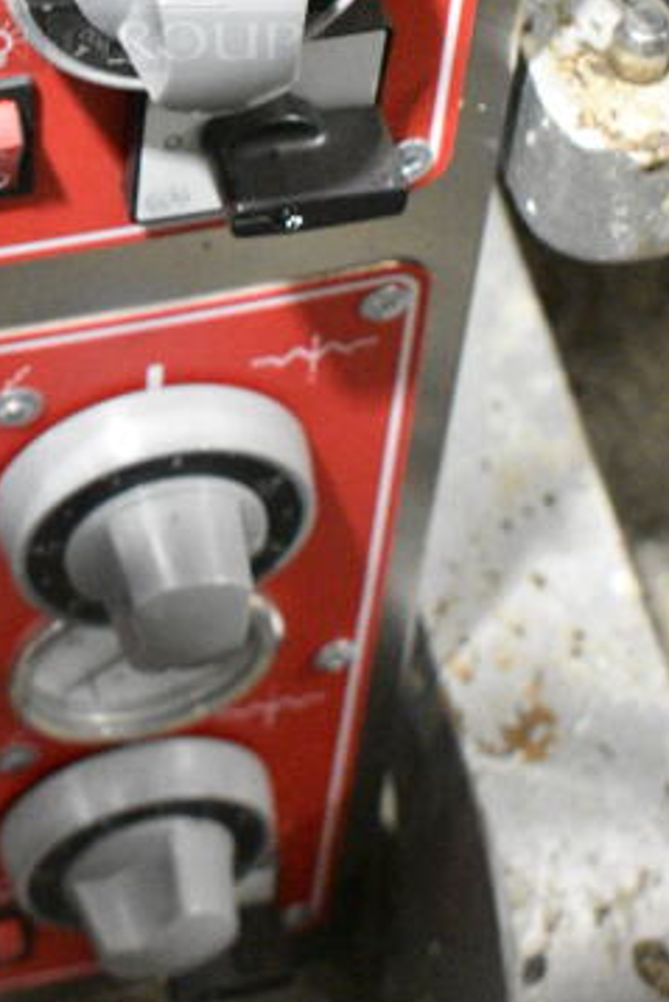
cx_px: 14
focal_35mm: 107
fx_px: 2980
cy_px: -74
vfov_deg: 18.4
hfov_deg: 12.7
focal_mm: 28
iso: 6400
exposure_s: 1/125
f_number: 5.6
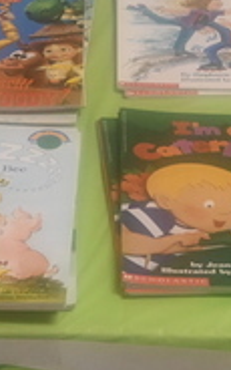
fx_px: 1630
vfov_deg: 12.9
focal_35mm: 162
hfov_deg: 8.1
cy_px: 190
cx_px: 30
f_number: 3.8
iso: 1100
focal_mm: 19
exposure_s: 1/125
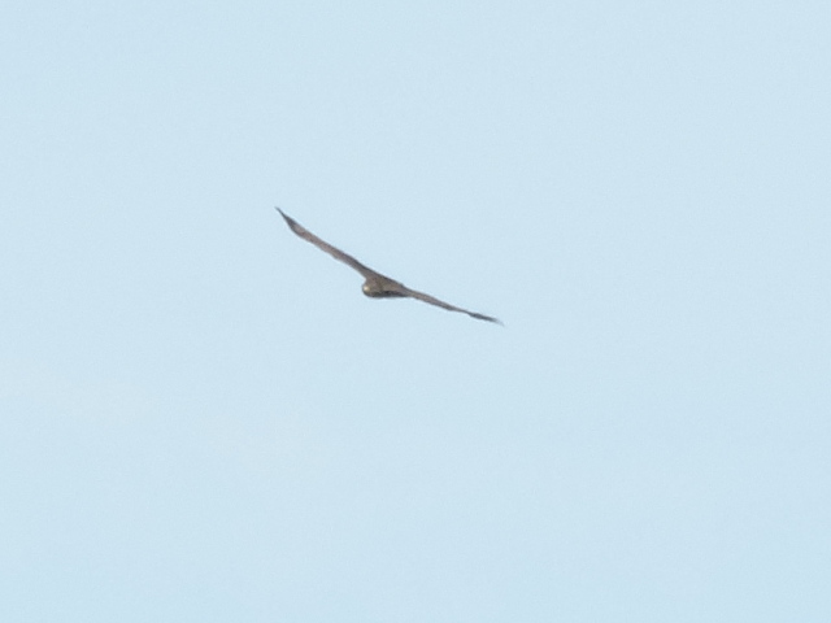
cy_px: 312
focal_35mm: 700
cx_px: 416
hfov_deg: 2.8
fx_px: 16804
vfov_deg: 2.1
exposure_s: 1/200
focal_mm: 125.4
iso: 100
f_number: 8
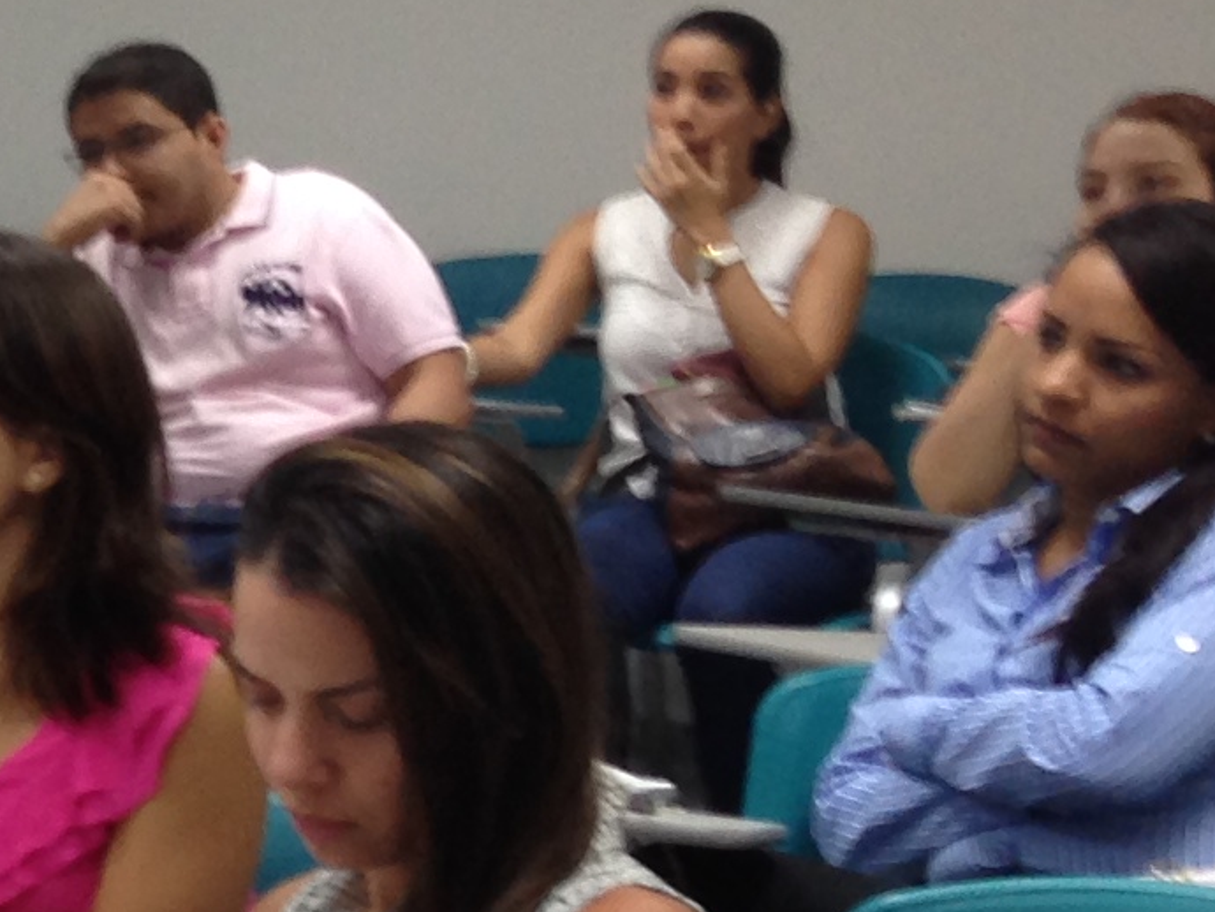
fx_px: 5477
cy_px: 329
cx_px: -1226
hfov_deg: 11.4
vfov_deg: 9.5
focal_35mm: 156
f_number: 2.4
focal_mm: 4.12
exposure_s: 1/20
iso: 50
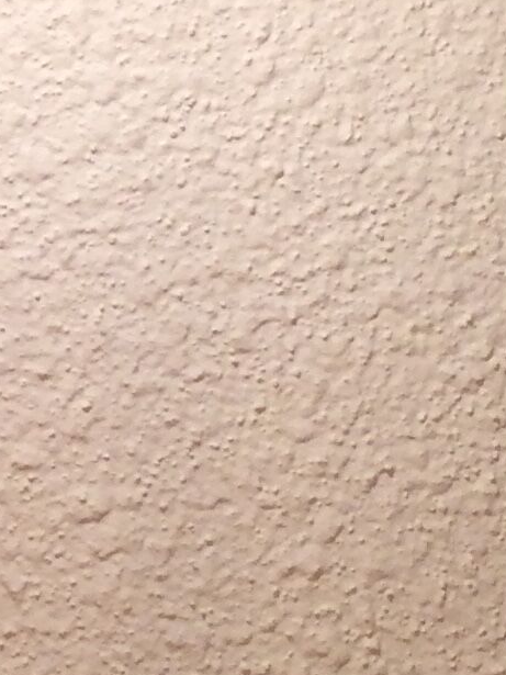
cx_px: -437
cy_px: 24
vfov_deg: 12.7
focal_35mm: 154
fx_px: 3003
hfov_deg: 9.2
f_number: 2.2
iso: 64
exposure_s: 1/100
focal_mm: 4.15
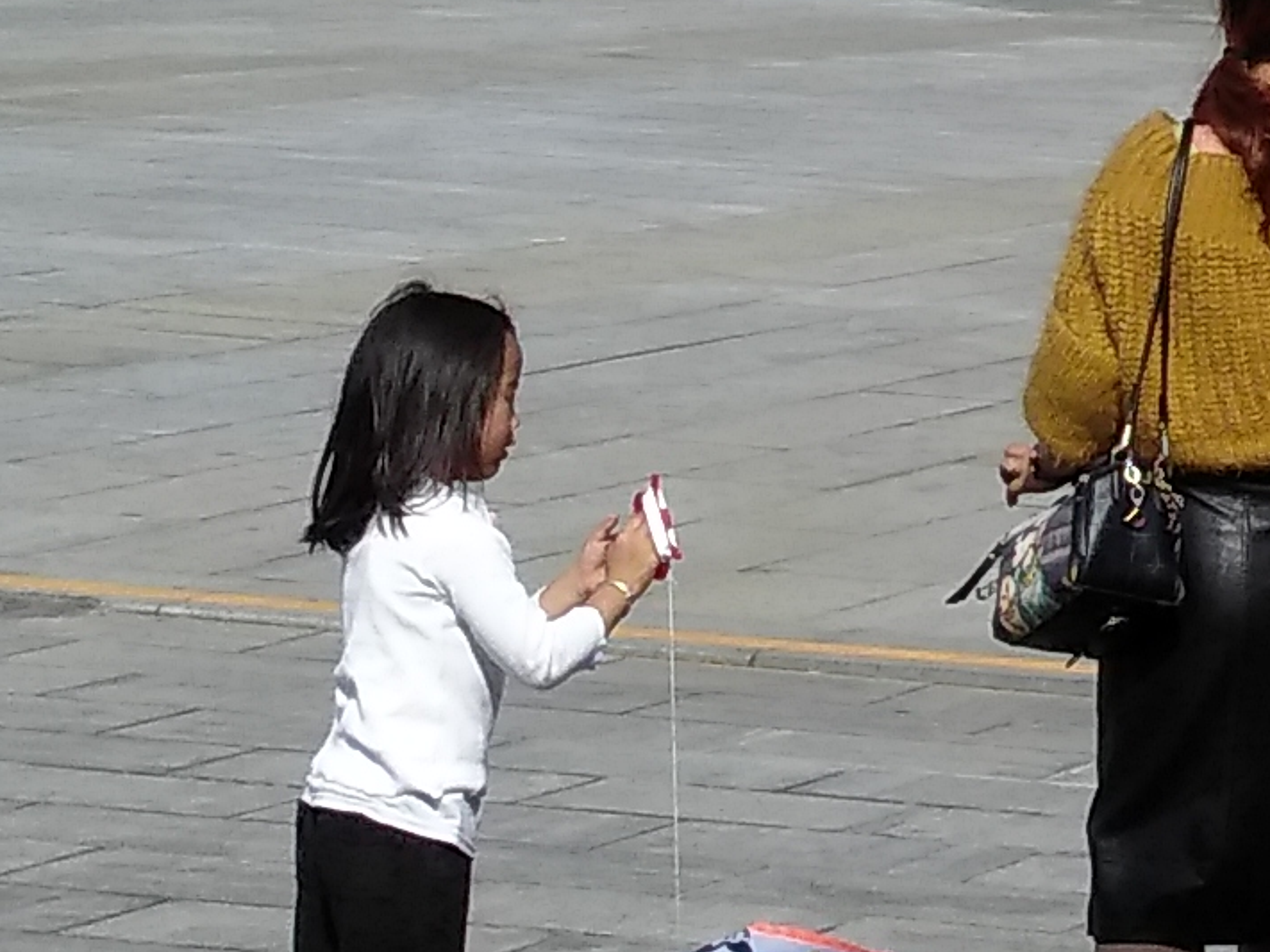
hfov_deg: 10.9
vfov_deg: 9.0
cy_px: -713
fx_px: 5796
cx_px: 2847
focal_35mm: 158
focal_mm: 3.66
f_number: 2
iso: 100
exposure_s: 1/2500
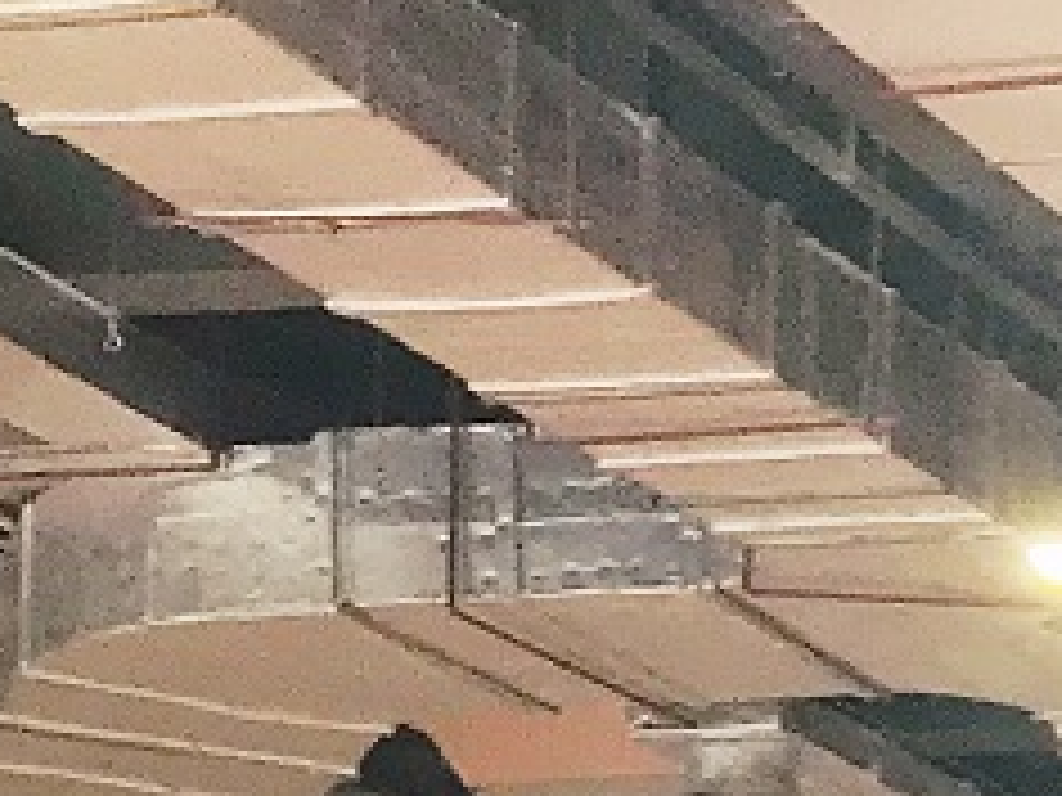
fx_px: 5461
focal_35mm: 178
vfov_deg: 7.6
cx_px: 2974
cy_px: 2053
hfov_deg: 9.3
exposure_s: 1/50
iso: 32
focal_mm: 3.99
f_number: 1.8
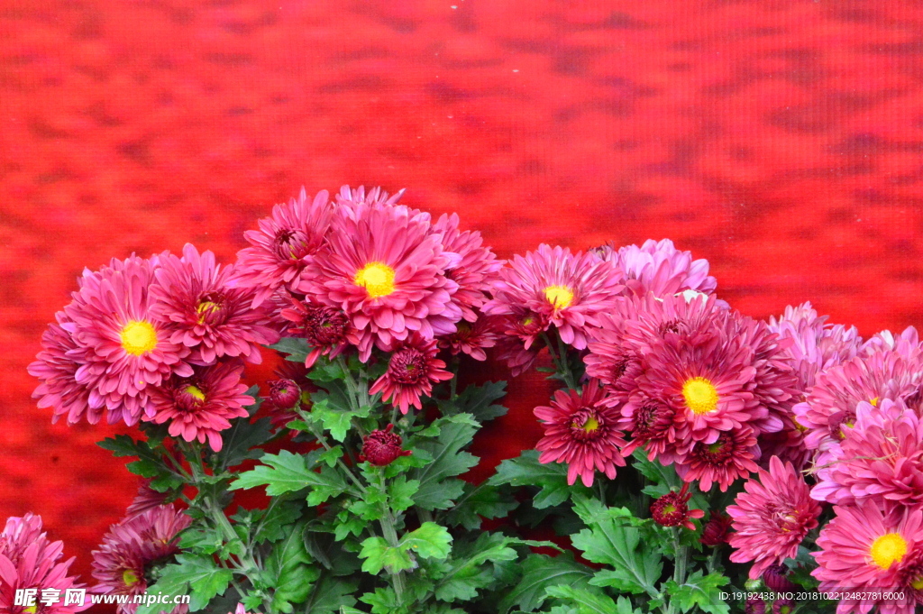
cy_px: 307
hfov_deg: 11.2
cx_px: 462
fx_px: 4688
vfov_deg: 7.5
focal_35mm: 183
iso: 6400
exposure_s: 1/100
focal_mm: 122
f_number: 22
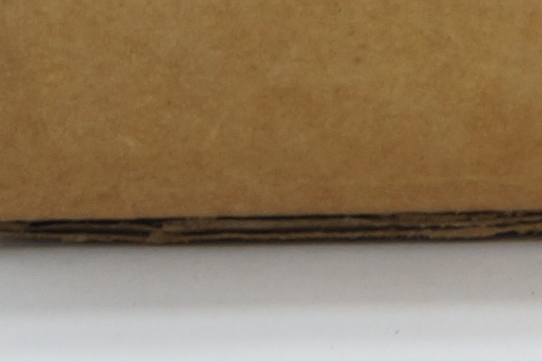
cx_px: 1445
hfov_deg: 6.6
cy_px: -649
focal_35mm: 294
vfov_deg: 4.5
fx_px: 4425
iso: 400
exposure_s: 1/60
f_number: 4
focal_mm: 31
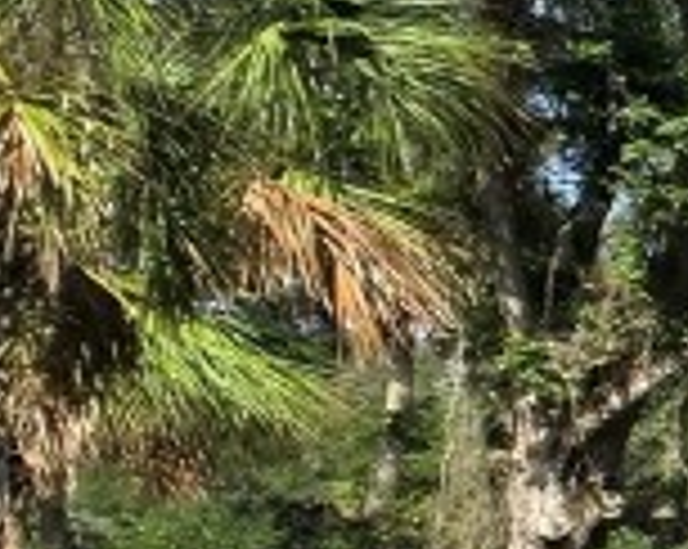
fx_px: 1729
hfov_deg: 10.6
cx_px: 2212
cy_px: 616
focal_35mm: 85
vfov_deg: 17.4
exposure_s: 1/1238
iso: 50
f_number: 2.2
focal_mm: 2.2
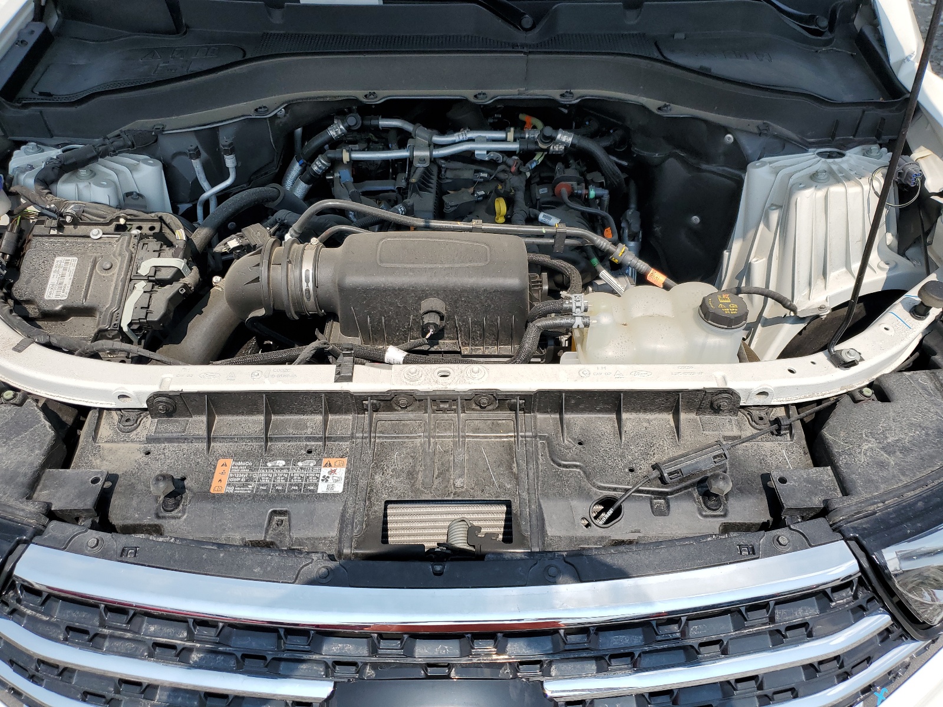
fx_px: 708
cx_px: 472
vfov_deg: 53.1
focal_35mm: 26
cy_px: 354
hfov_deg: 67.3
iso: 50
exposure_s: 1/3333
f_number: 1.5
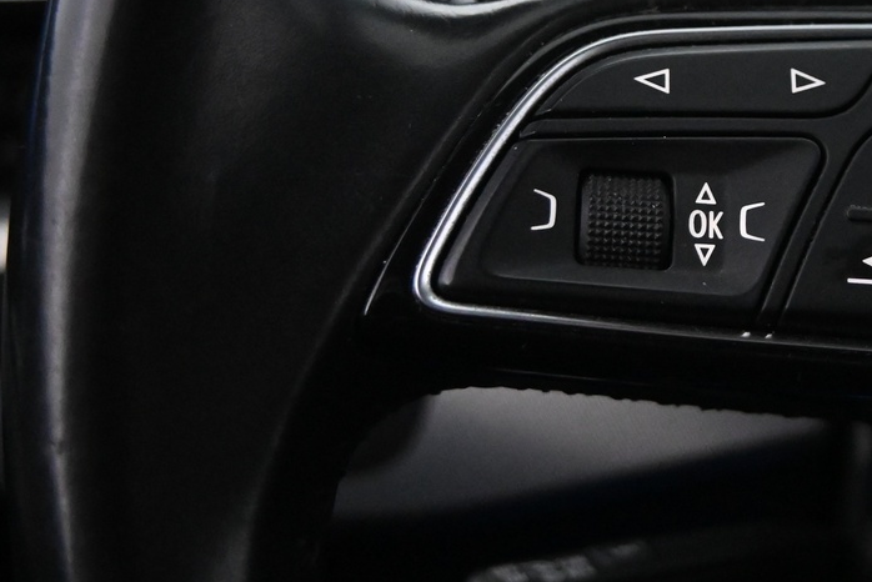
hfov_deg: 11.8
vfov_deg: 7.9
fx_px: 4216
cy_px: 169
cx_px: 725
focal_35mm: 174
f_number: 6.3
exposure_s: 1/125
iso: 5000
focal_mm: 50
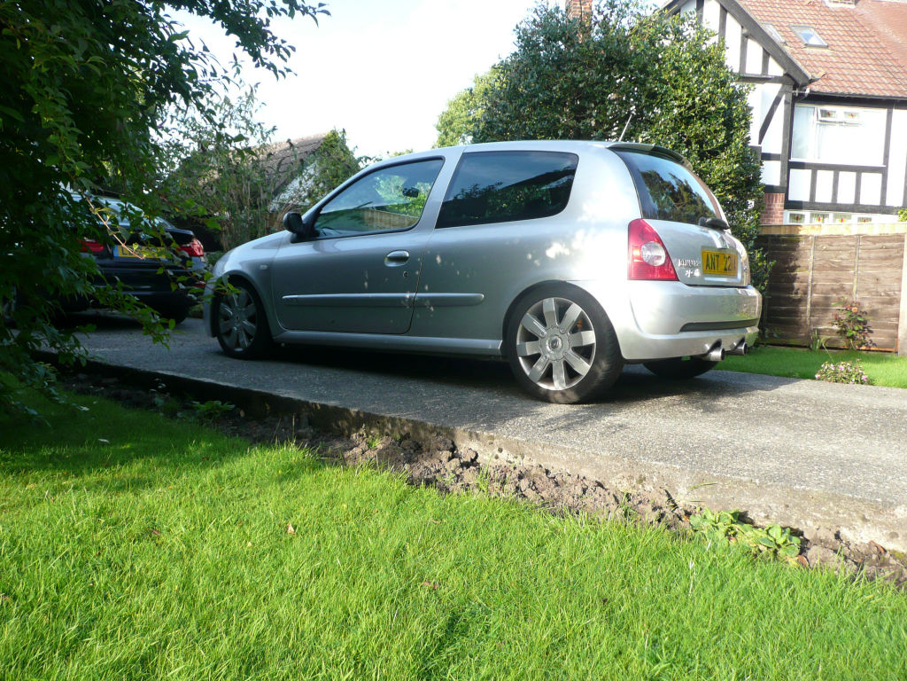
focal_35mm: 28
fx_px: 734
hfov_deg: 63.4
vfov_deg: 49.7
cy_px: 340
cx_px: 454
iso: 100
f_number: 3.3
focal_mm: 4.6
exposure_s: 1/125
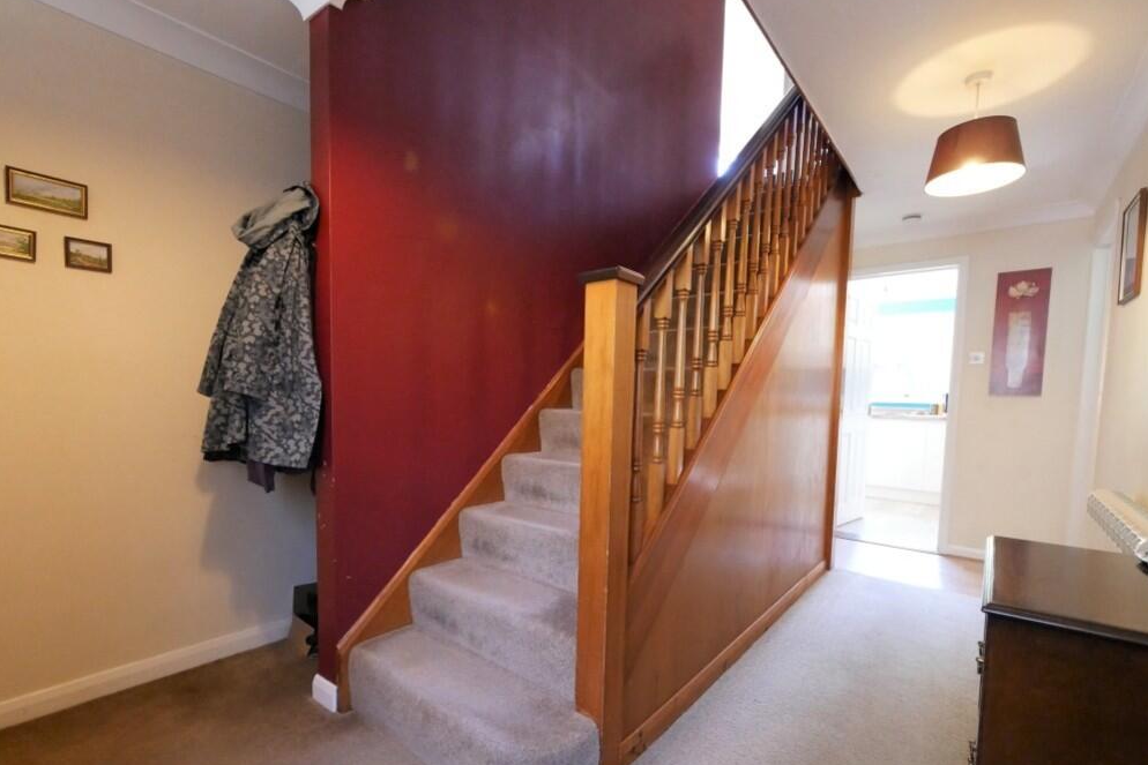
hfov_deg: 100.4
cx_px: 569
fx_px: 478
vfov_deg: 77.0
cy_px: 429
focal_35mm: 15
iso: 3200
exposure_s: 1/60
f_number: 4
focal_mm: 7
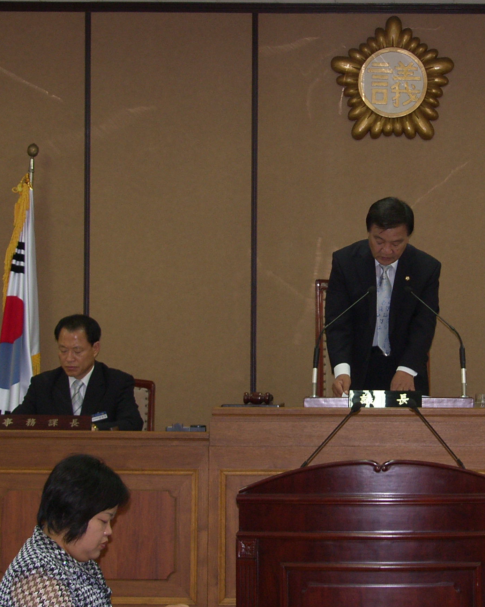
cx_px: 383
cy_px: 287
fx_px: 1974
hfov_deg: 13.9
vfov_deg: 17.5
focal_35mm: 110
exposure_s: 1/60
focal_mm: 15.5
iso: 100
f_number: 2.8
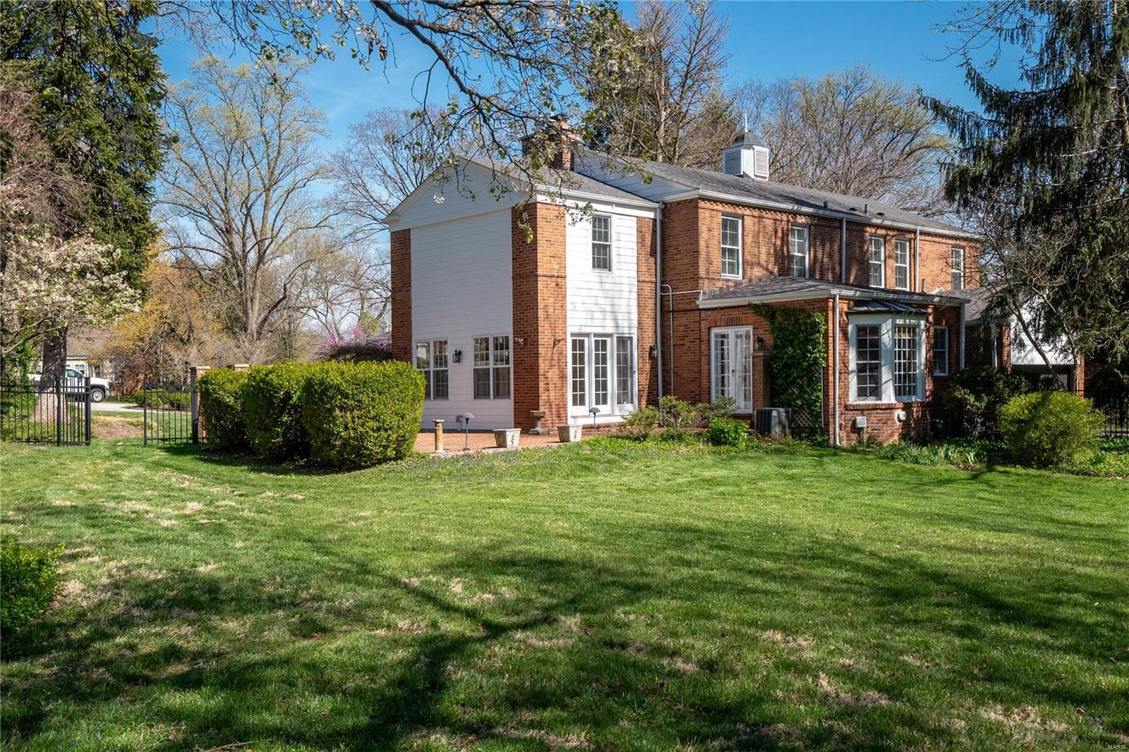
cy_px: 376
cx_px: 564
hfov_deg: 53.1
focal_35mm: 36
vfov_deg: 36.9
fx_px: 1129
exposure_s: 1/500
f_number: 8
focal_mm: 18
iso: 400
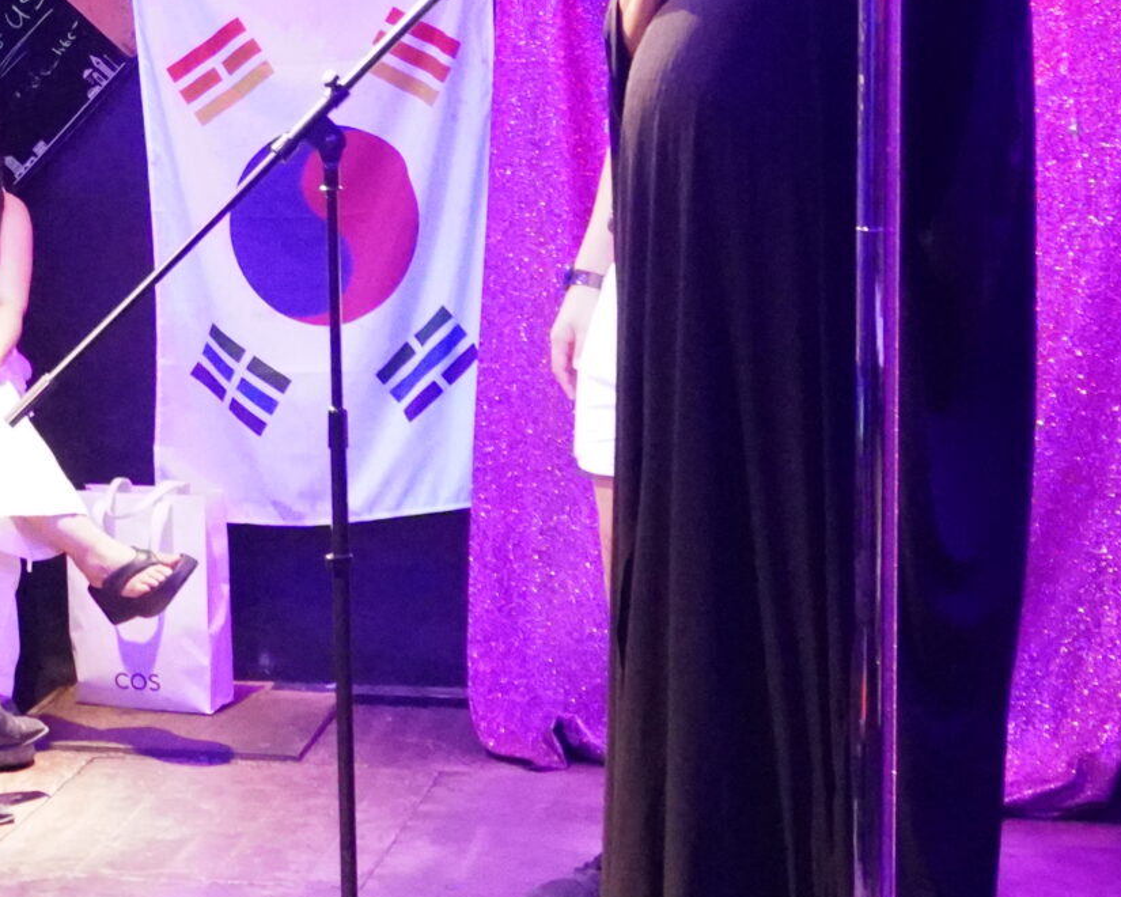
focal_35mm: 100
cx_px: 228
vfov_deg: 15.2
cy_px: 164
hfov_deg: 18.9
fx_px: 3333
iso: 12800
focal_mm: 23
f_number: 4.5
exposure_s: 1/250
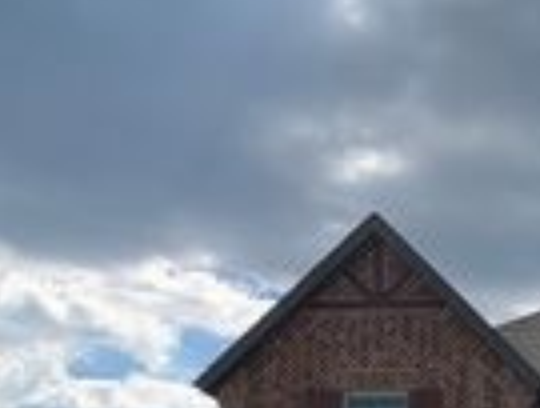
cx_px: 928
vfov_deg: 14.2
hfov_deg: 17.2
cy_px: 654
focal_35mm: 96
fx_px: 1502
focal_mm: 4.25
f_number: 1.8
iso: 25
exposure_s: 1/3650
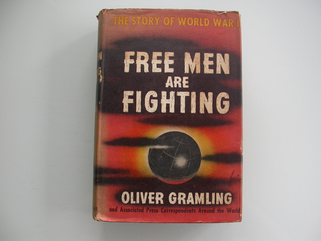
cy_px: 120
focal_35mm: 38
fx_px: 352
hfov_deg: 49.0
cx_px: 160
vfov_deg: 37.7
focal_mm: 7.85
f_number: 3
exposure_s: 1/45.2
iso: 100
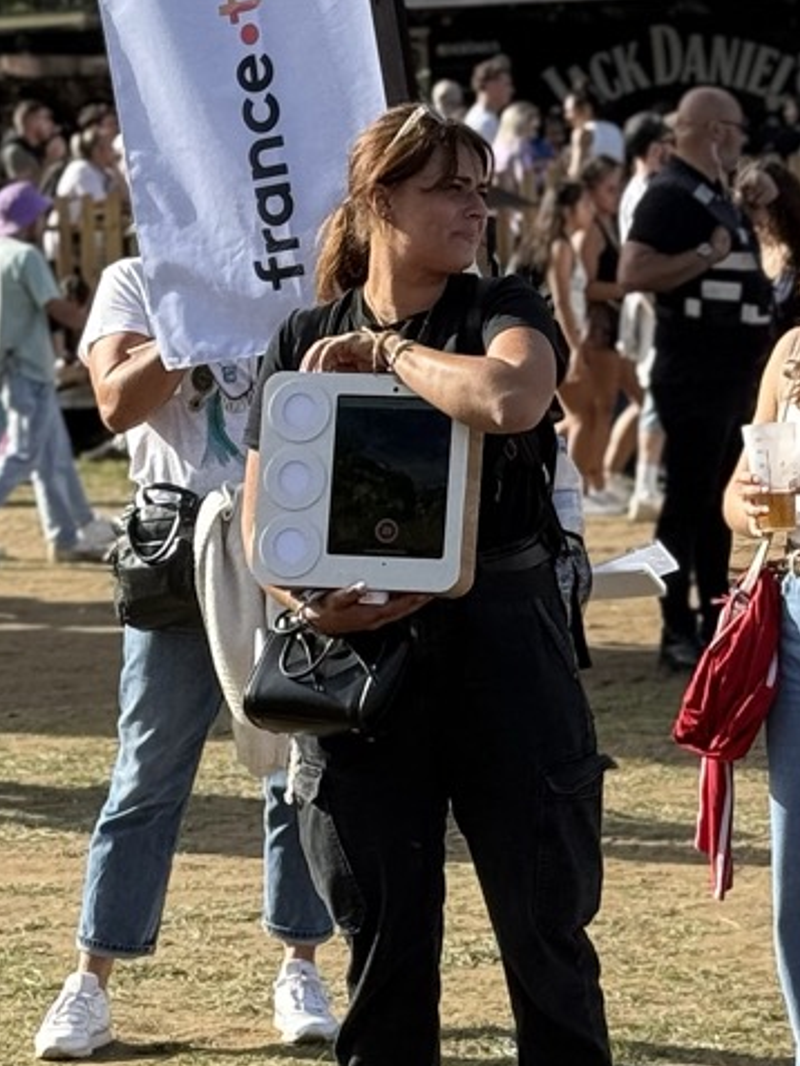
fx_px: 4959
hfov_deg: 9.2
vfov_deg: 12.3
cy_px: 442
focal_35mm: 161
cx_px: 429
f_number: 1.78
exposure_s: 1/2415
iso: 80
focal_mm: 6.76
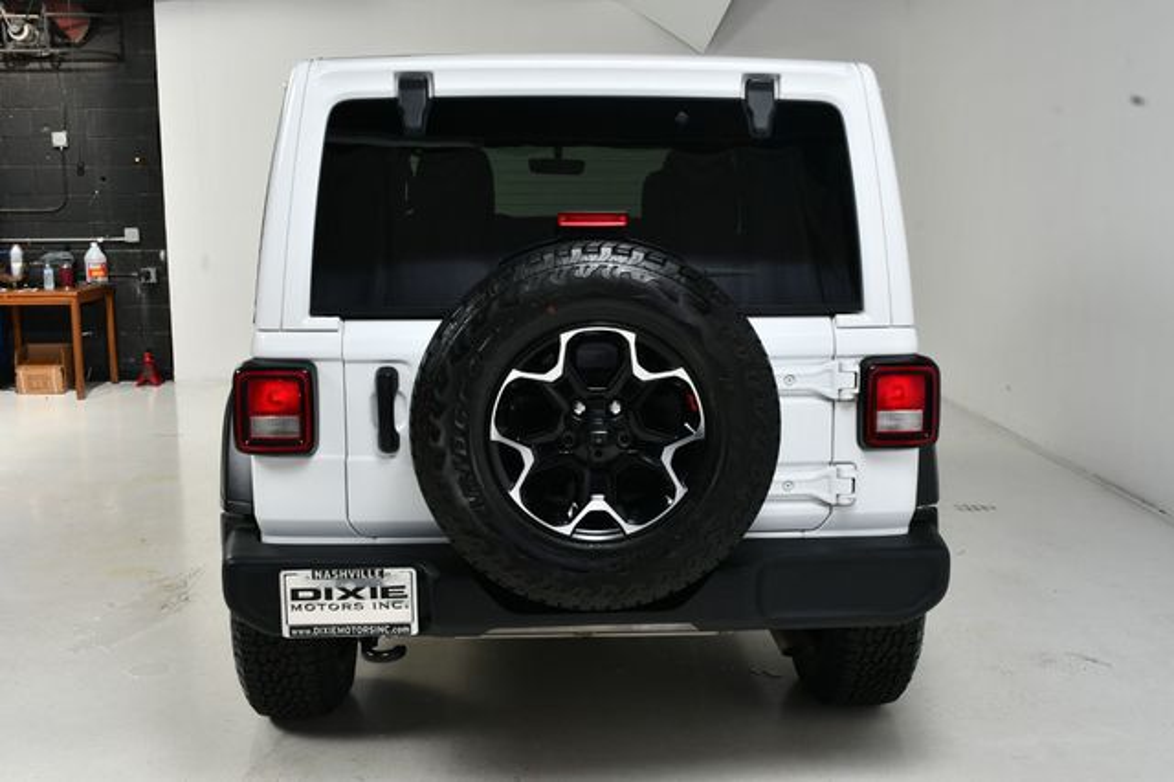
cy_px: 391
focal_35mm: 39
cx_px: 587
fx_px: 1271
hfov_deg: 49.6
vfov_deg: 34.2
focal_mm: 26
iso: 100
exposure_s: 1/160
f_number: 13
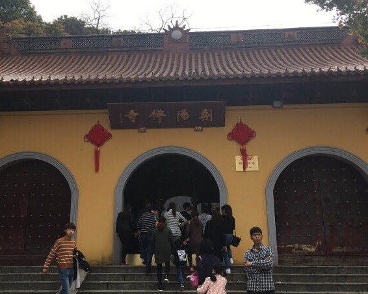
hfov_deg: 45.7
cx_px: 164
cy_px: 148
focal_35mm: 40
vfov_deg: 37.3
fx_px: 436
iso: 25
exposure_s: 1/864
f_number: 2.2
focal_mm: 4.15
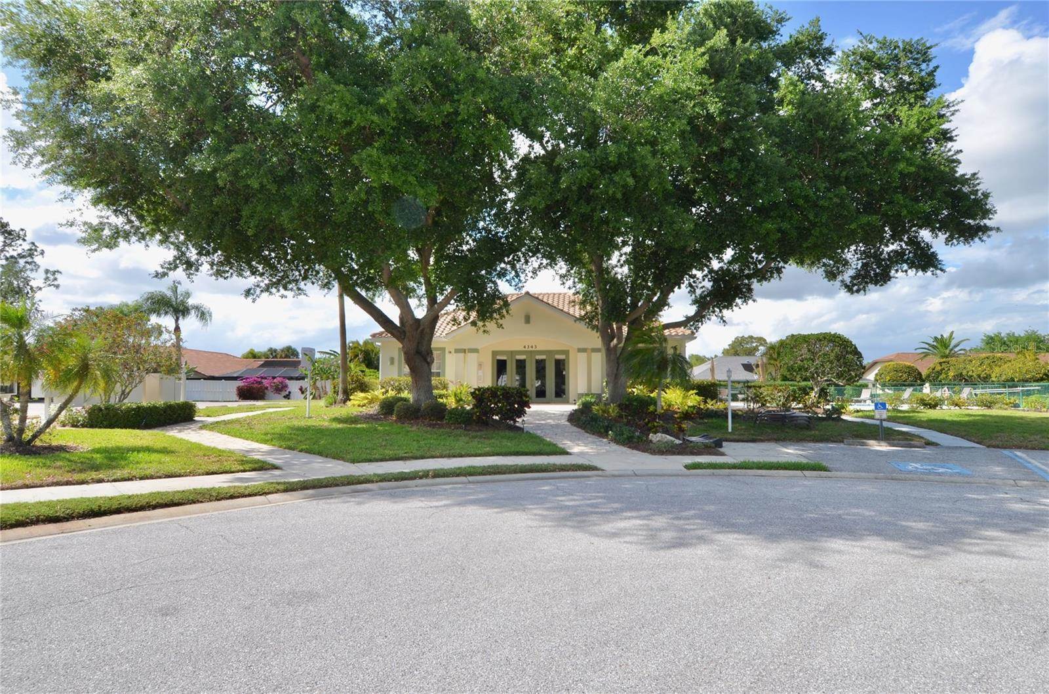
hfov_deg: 85.5
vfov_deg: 63.0
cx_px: 524
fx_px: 567
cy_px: 347
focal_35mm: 20
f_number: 8
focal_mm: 13
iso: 100
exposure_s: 1/250
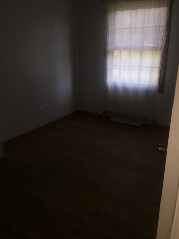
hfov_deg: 44.1
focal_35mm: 32
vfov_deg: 56.8
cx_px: 82
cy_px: 123
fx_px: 221
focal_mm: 4.15
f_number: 2.2
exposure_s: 1/124
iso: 32
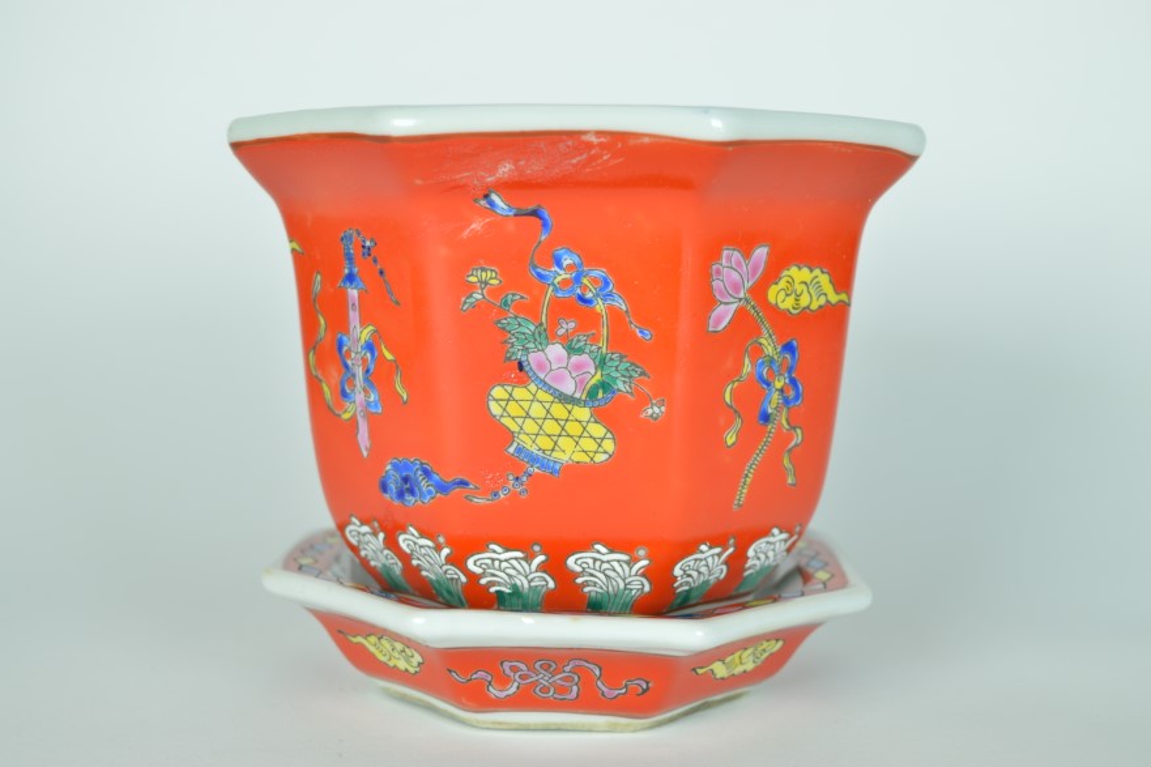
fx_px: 1566
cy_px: 388
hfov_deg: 40.3
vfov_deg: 27.5
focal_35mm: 49
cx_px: 568
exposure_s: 1/160
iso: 100
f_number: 6.3
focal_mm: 32
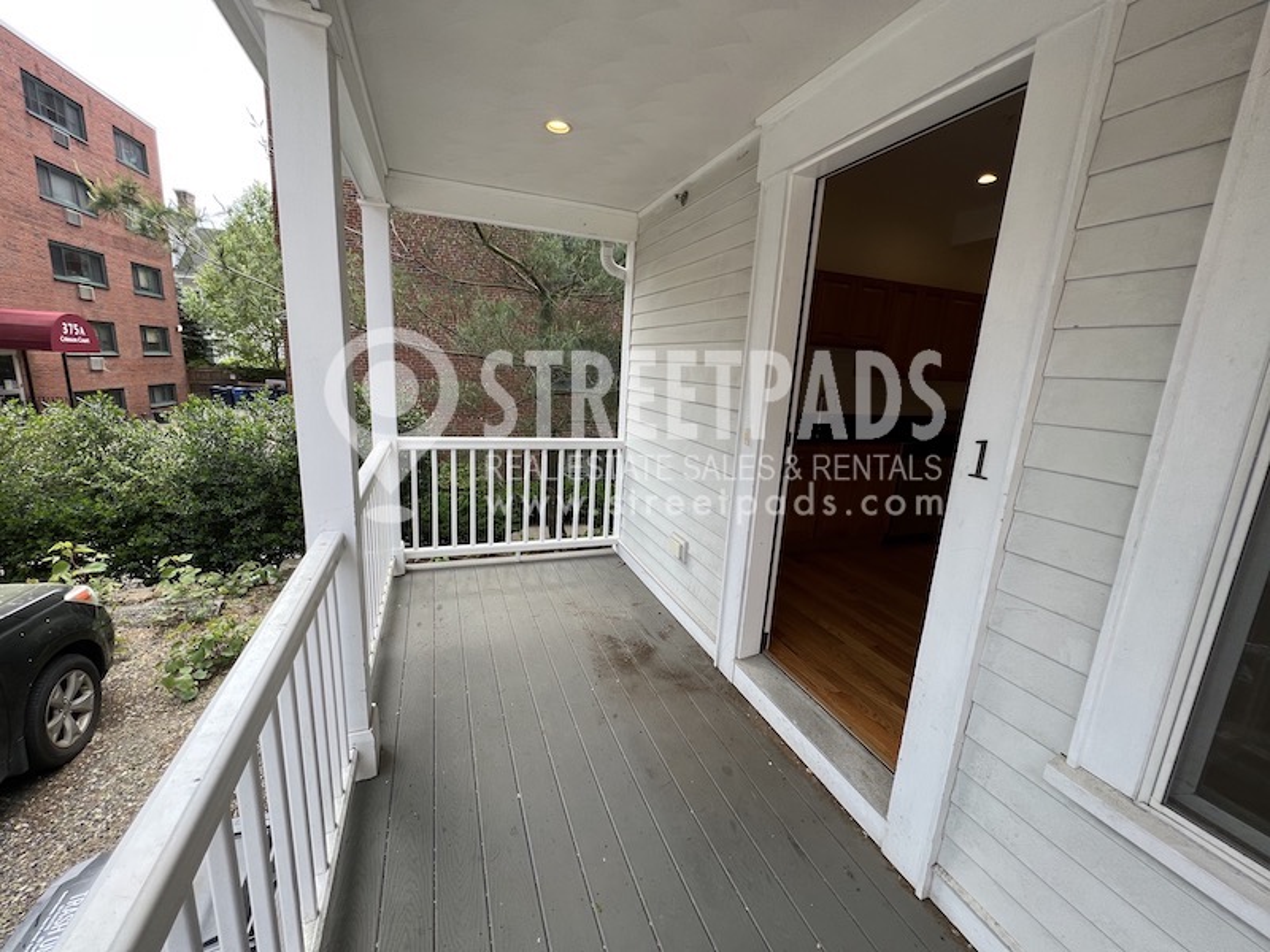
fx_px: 477
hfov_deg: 106.2
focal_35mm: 13
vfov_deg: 89.9
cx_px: 635
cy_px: 476
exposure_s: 1/314
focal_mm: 1.57
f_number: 1.8
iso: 32
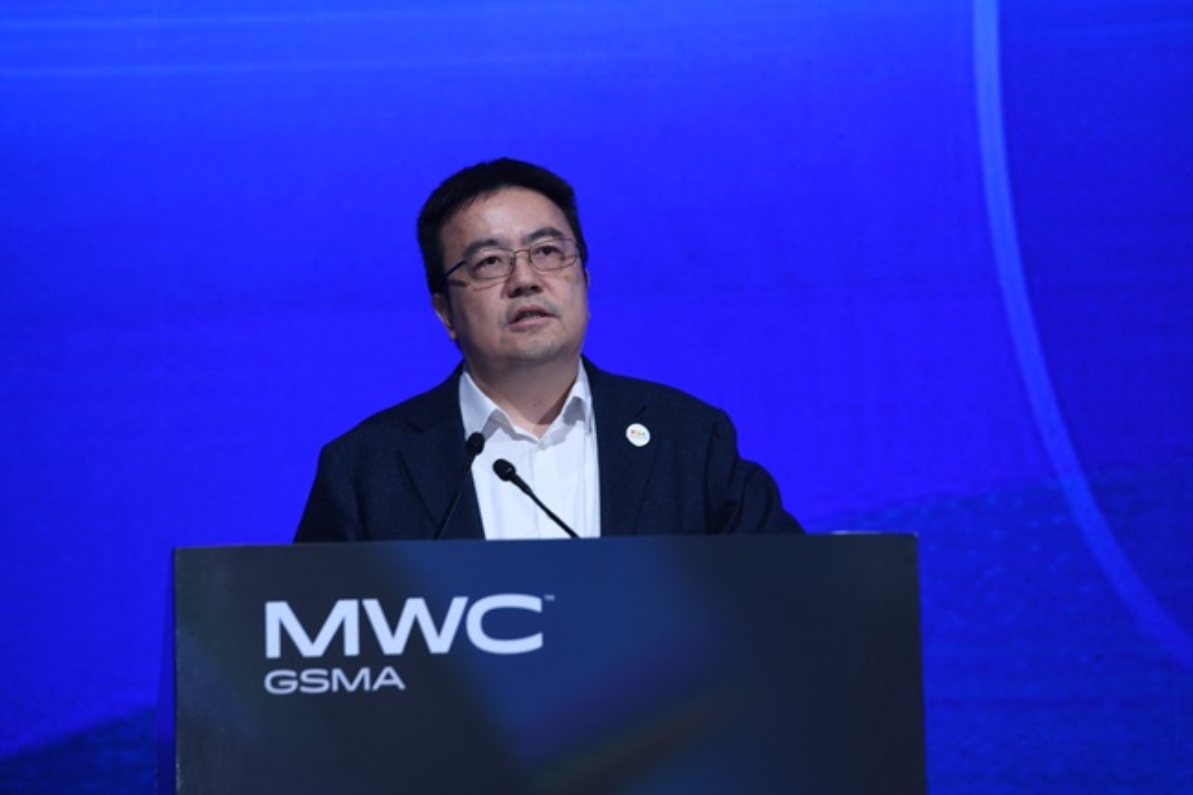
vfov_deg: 6.9
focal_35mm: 200
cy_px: 398
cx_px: 596
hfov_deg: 10.3
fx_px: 6626
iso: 320
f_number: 4.5
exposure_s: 1/60.2
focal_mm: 200
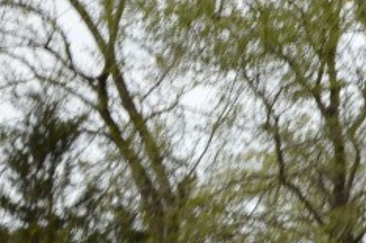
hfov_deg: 3.6
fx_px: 5818
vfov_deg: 2.4
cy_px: 390
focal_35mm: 573
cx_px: -227
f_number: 7.1
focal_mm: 55
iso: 100
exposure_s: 1/200
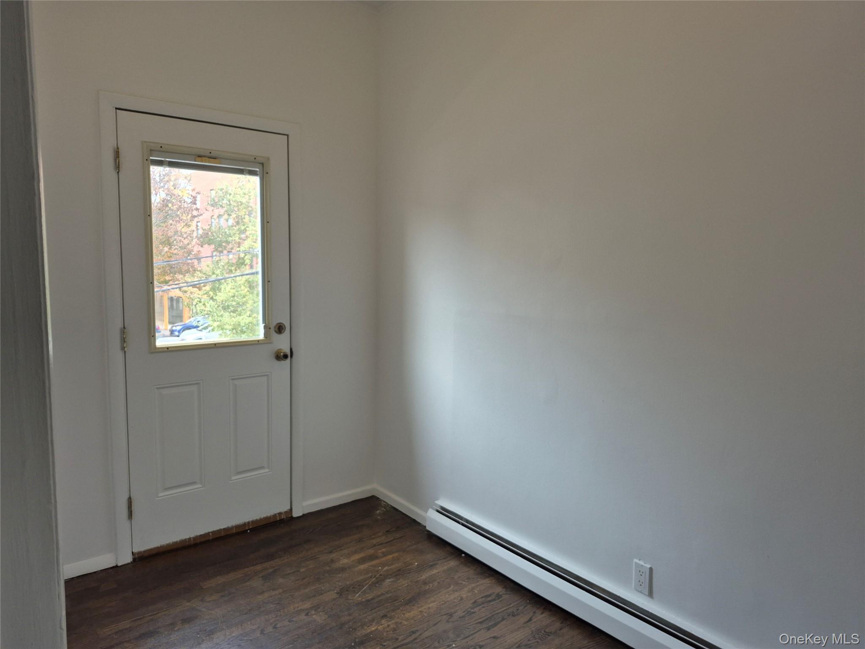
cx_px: 432
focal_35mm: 23
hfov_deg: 73.9
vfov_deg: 58.9
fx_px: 575
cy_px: 324
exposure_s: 1/120
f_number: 1.8
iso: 64
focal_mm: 5.4
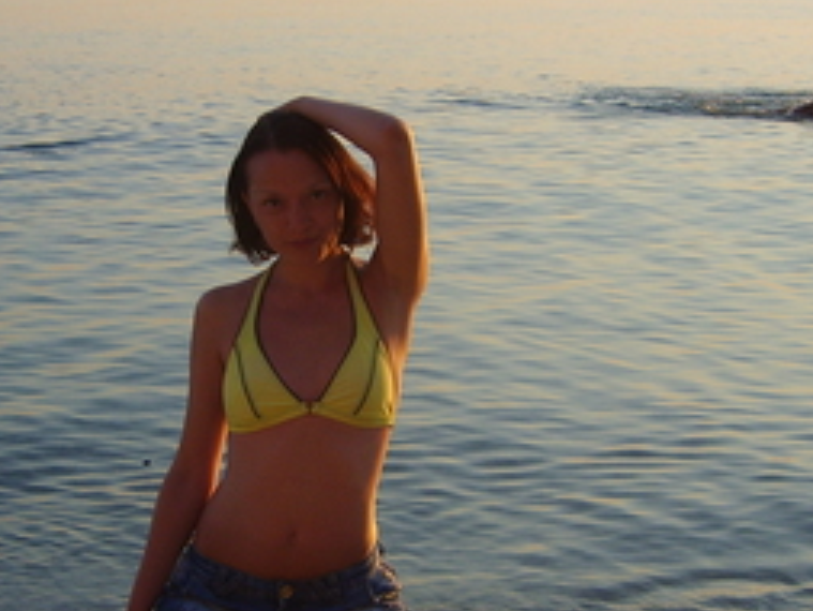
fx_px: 1786
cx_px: 257
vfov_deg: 19.4
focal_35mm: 76
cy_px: 346
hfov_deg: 25.5
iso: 50
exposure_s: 1/350
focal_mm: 5.8
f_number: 2.8
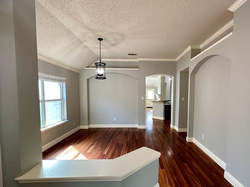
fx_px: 130
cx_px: 143
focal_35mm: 18
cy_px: 102
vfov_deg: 71.4
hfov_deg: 87.2
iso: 200
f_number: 2.2
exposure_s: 1/120
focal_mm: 2.22
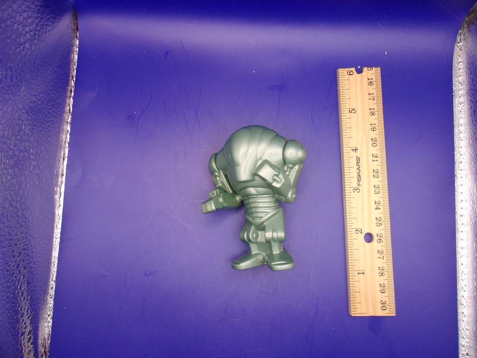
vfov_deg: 51.4
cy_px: 179
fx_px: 372
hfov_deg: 65.3
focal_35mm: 27
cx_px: 238
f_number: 3
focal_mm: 4.9
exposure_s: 1/45
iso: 80
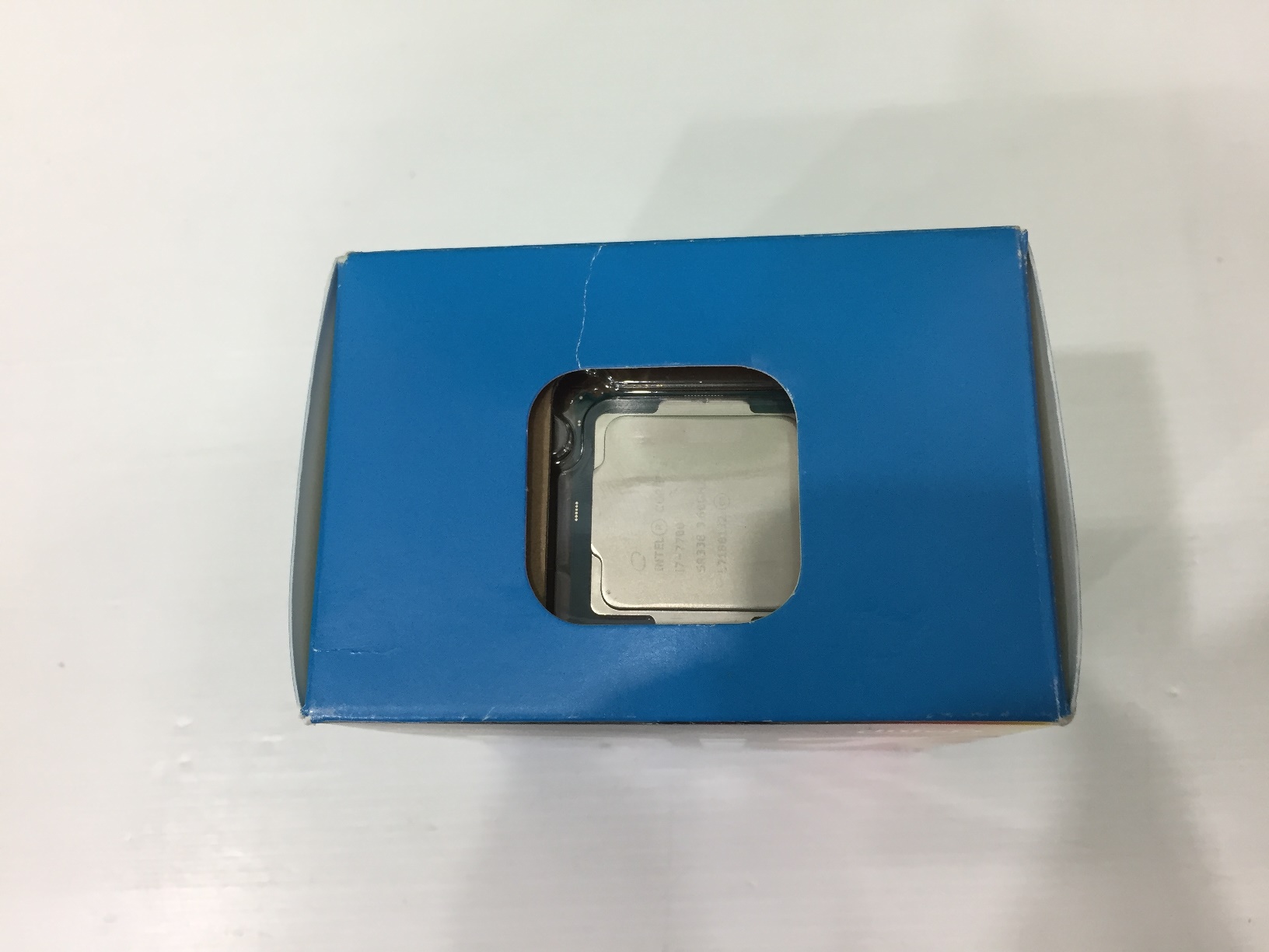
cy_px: 476
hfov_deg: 61.7
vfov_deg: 48.2
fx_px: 1063
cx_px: 634
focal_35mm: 29
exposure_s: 1/33
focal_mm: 4.15
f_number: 2.2
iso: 80
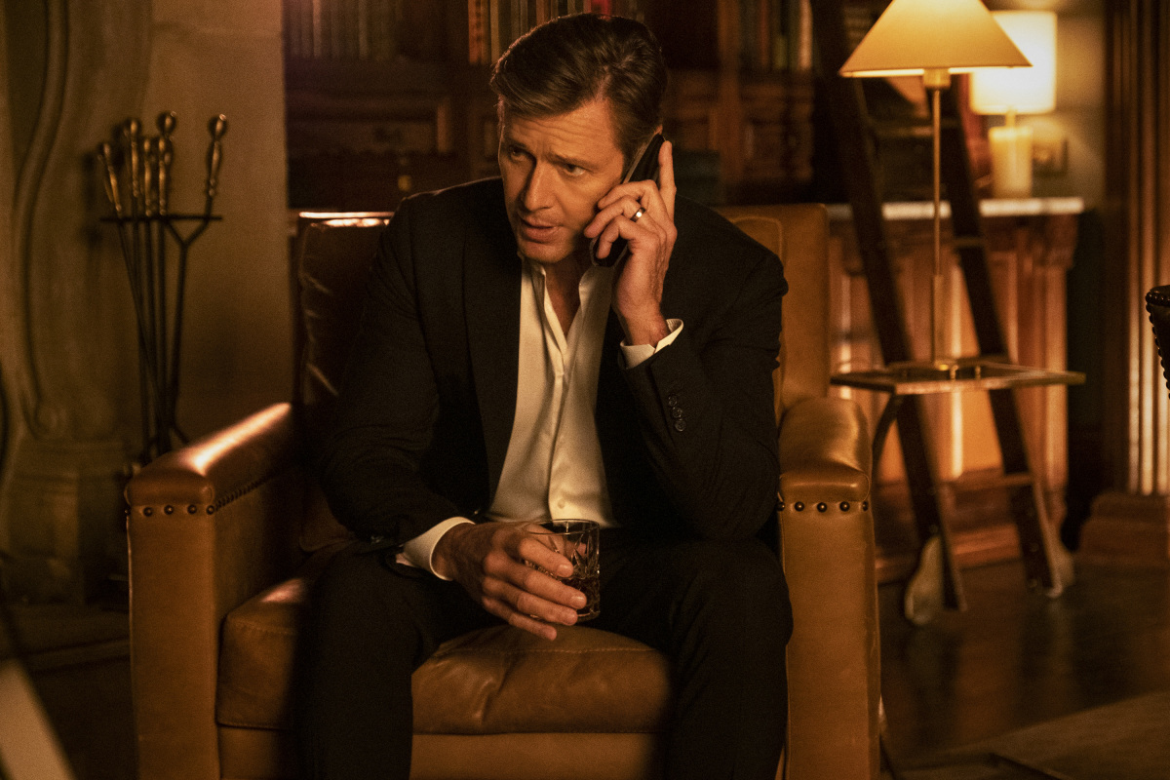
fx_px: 2697
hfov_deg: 24.5
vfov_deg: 16.5
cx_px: 585
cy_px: 390
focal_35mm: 83
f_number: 2.8
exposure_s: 1/30
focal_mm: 55
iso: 6400
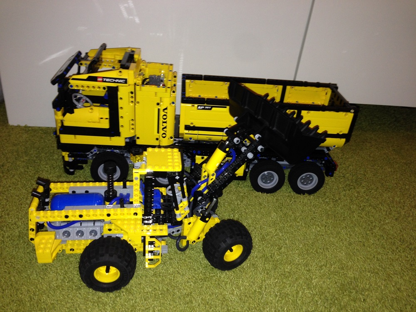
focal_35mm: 33
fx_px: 397
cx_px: 208
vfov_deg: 42.9
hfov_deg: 55.4
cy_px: 156
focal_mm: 4.12
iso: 50
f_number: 2.4
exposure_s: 1/16
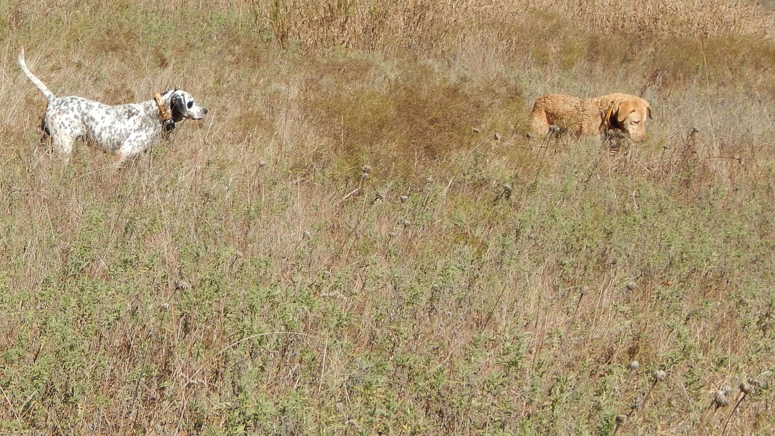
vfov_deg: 6.7
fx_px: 3720
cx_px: 196
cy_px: 232
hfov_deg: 11.9
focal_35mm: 181
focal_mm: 18.7
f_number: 4.5
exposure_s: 1/800
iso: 125
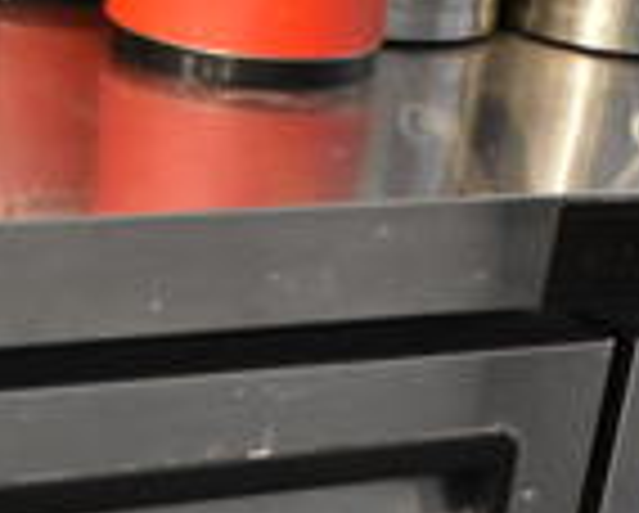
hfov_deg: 17.6
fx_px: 2064
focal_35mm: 109
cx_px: 212
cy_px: 909
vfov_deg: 12.9
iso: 1800
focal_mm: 18
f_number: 3.5
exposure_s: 1/30
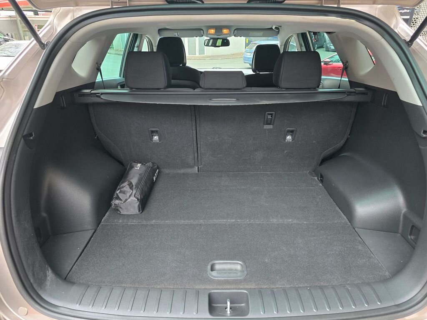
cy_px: 160
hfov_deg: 73.9
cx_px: 214
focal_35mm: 23
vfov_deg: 58.9
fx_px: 284
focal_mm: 6.3
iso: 160
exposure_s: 1/180
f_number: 1.7
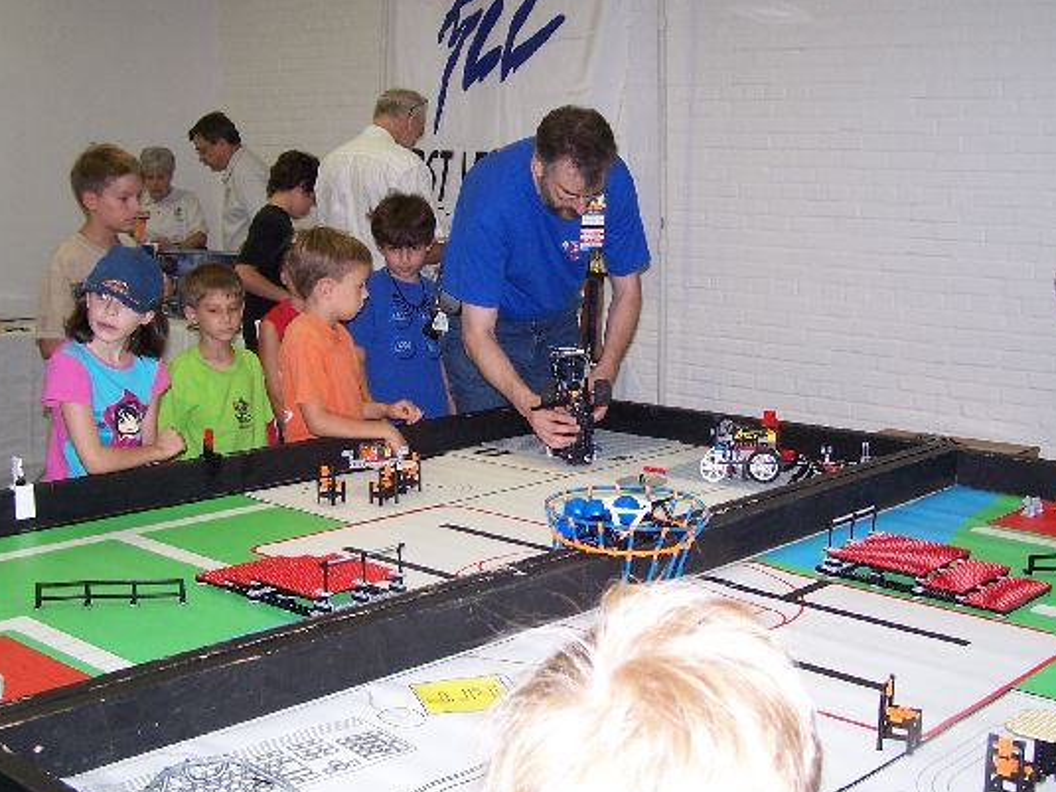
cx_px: 586
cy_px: 348
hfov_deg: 41.2
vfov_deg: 31.5
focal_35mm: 46
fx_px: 1403
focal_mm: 6.3
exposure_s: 1/60
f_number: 2.8
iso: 140
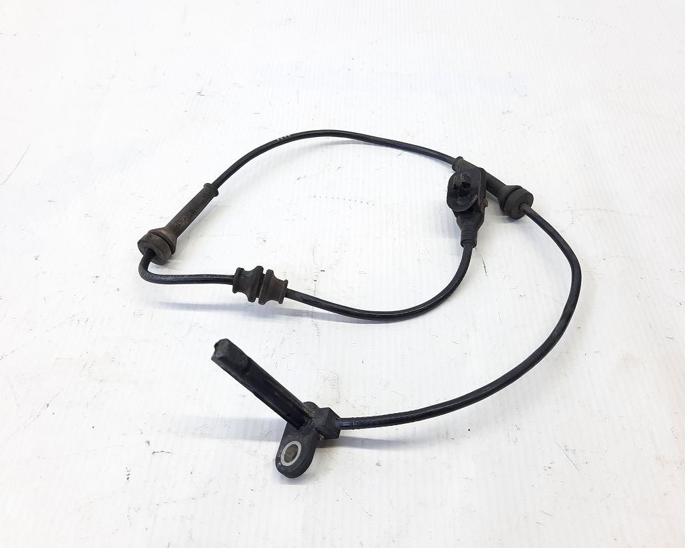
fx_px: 588
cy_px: 247
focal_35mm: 29
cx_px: 338
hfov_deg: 60.4
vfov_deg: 49.9
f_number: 2
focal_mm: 4.6
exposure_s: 1/50
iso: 64
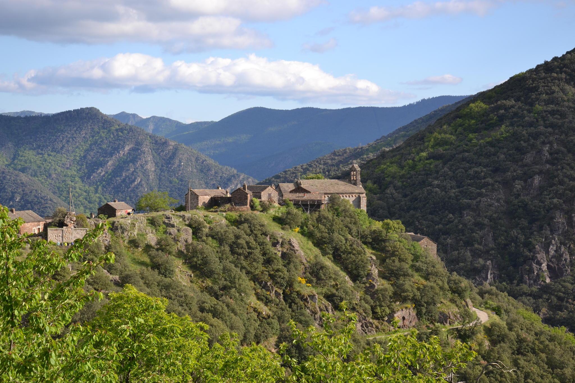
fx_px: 1246
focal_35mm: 78
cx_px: 288
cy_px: 192
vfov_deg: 17.5
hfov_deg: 26.0
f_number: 6.3
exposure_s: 1/200
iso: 100
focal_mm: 52
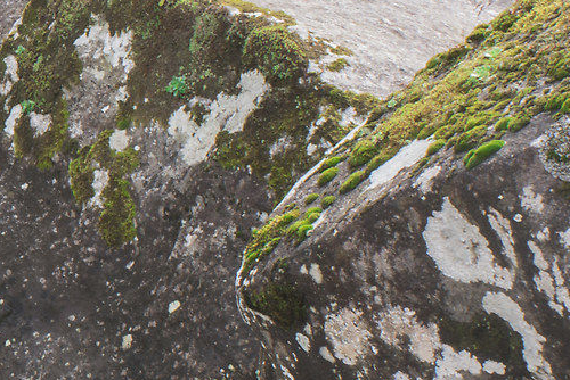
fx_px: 2661
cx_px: -697
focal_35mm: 168
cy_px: 57
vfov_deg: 8.2
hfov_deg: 10.8
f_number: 22
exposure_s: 1.6
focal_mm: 35
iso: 50
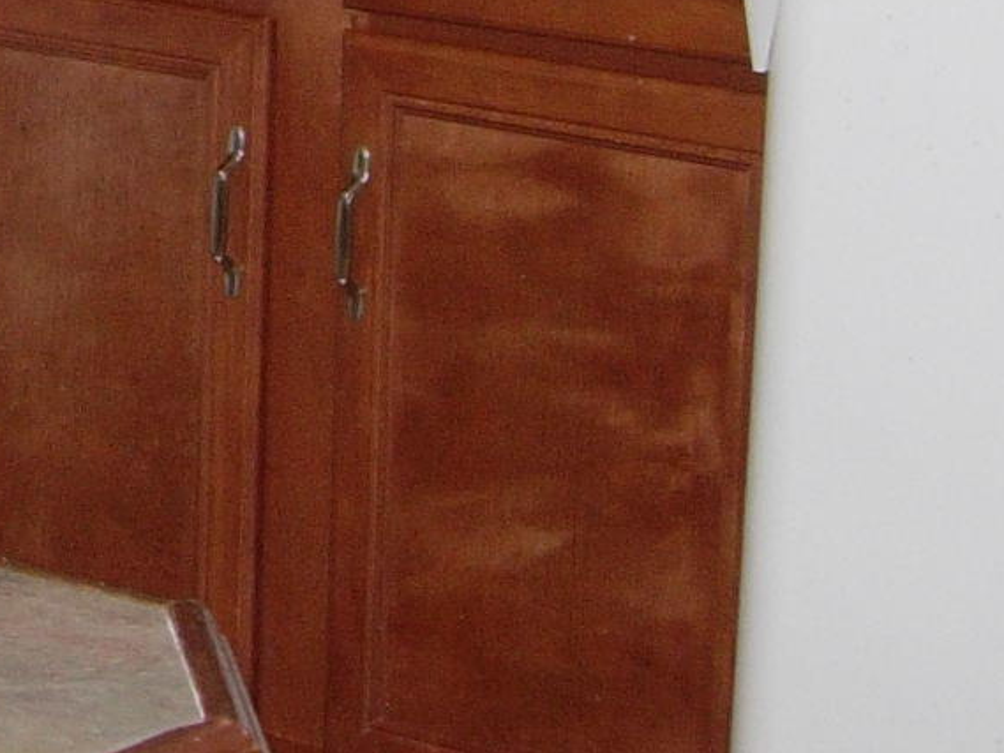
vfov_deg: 8.3
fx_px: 5019
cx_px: -418
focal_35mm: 173
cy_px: -536
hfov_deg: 11.1
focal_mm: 7.8
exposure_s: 1/64
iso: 79
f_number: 2.8
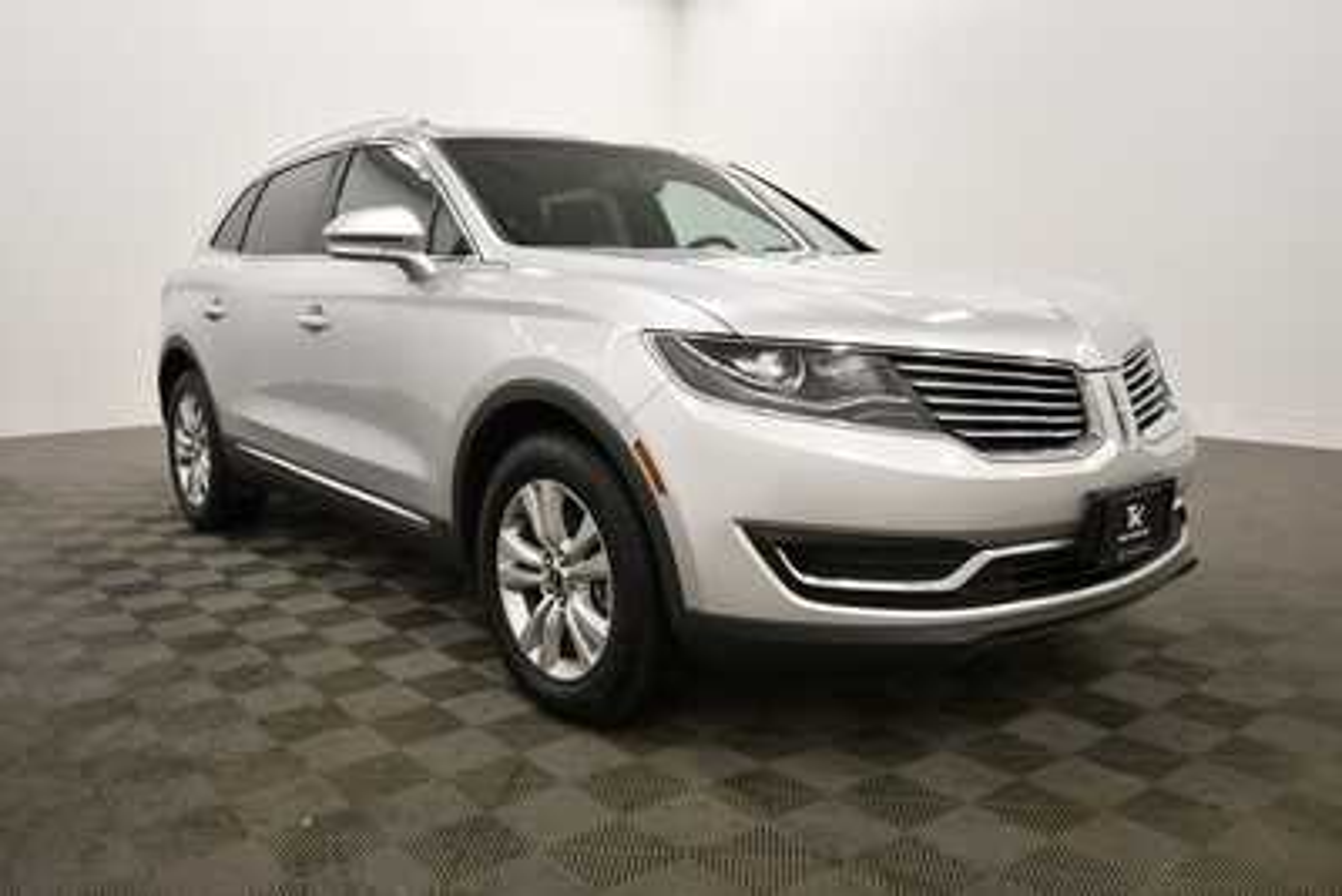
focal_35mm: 30
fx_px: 1119
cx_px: 671
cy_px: 448
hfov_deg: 61.9
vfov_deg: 43.6
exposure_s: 1/160
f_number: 5.6
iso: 800
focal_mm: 20
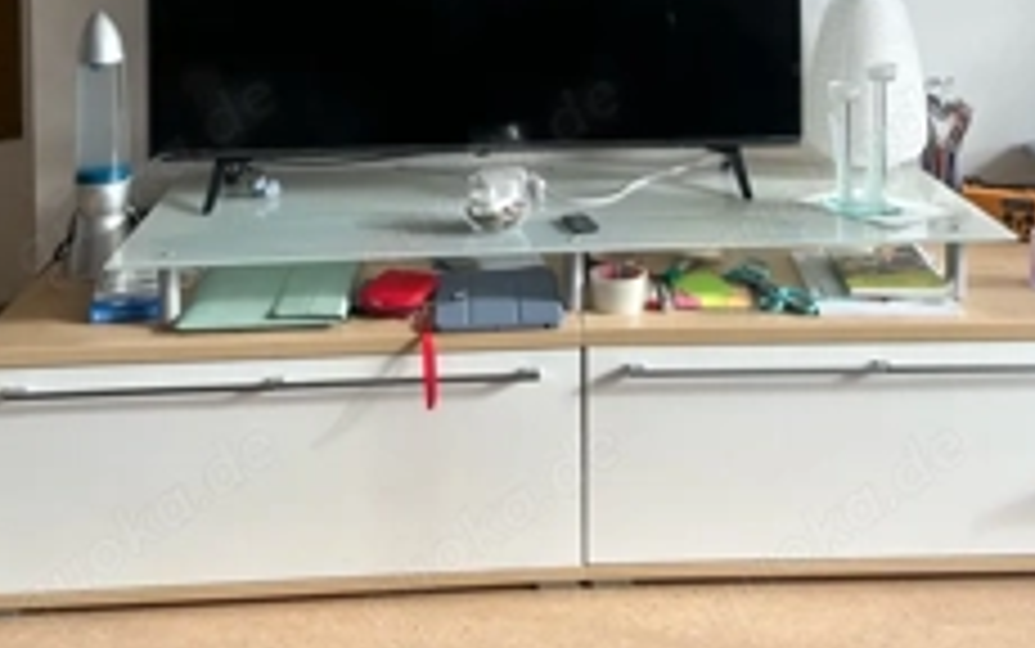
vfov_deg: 24.4
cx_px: 585
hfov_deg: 41.7
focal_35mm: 48
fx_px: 1355
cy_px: -126
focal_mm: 5.7
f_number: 1.5
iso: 40
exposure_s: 1/121
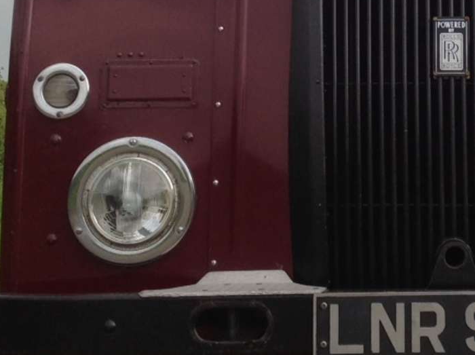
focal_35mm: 100
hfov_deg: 19.4
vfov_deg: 14.4
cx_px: 414
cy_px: -34
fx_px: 1370
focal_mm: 4.28
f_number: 2.4
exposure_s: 1/1259
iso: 50
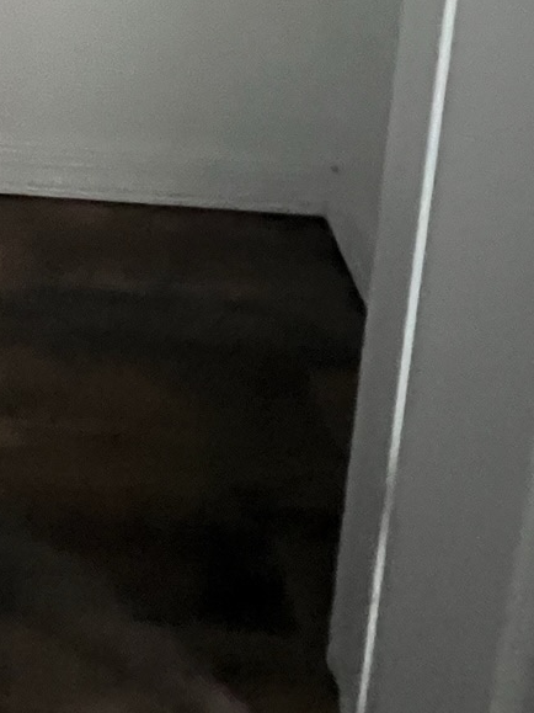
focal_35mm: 46
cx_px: -244
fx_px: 947
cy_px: -420
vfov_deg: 26.2
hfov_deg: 25.0
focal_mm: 1.57
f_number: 1.8
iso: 1000
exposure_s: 1/40
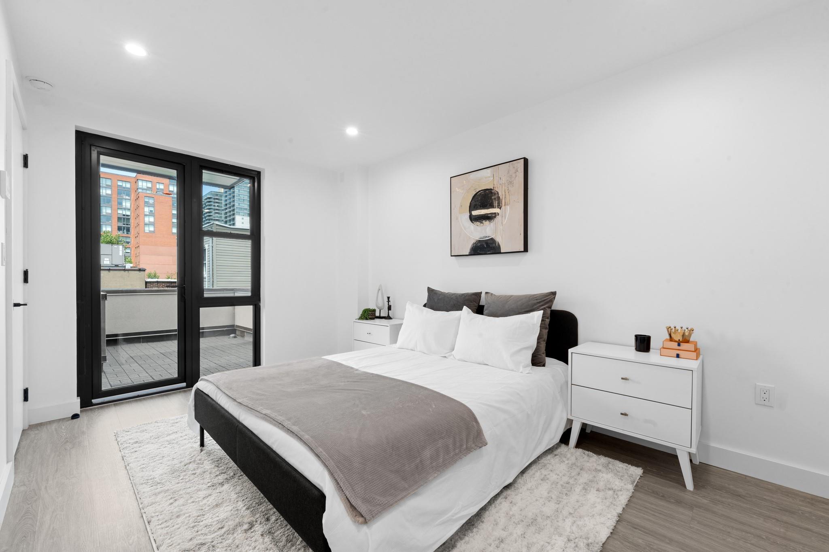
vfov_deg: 81.2
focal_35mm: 14
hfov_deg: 104.3
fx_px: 322
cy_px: 276
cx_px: 414
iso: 200
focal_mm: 14
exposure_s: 1/1.67
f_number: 14
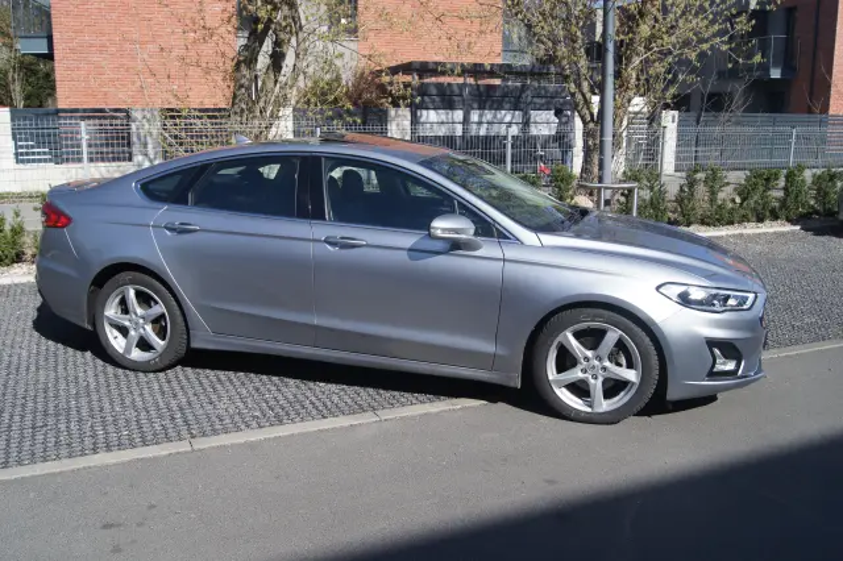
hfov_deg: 57.2
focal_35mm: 33
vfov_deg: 39.9
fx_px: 772
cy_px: 280
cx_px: 422
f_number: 8
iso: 100
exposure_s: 1/250
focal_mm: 22
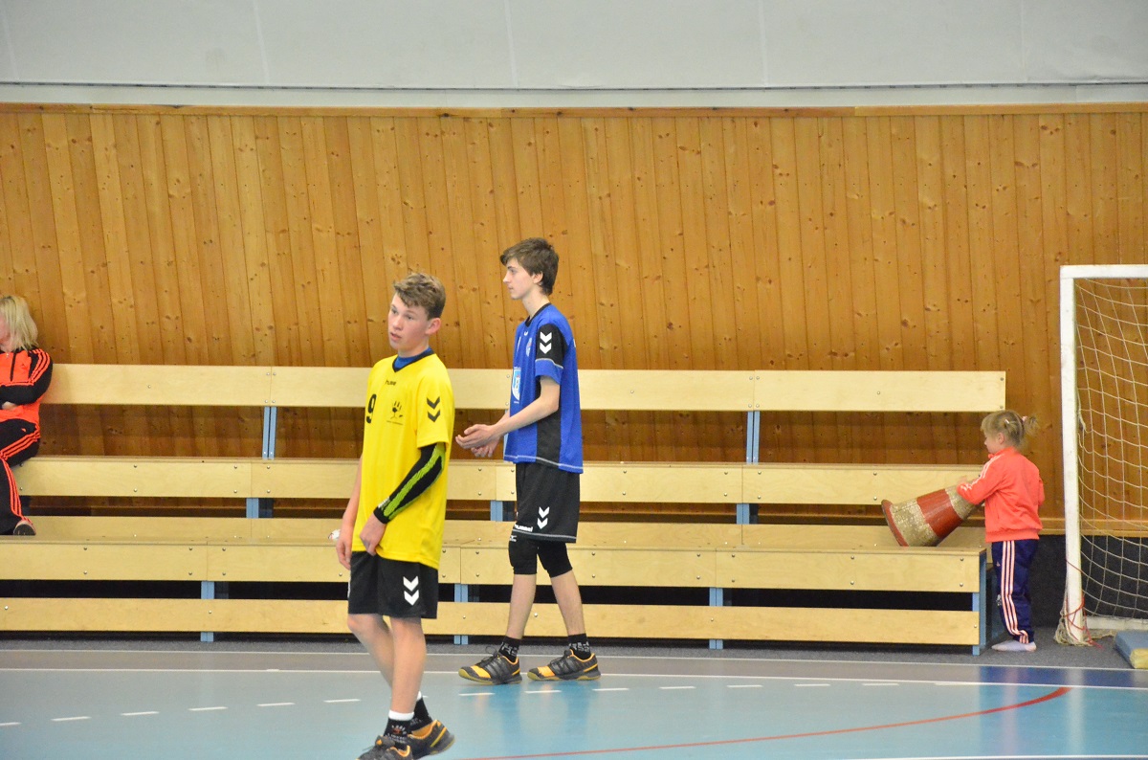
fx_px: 5011
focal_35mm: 158
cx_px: 574
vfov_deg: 8.7
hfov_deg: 13.1
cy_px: 380
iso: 6400
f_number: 5.6
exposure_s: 1/125
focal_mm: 105
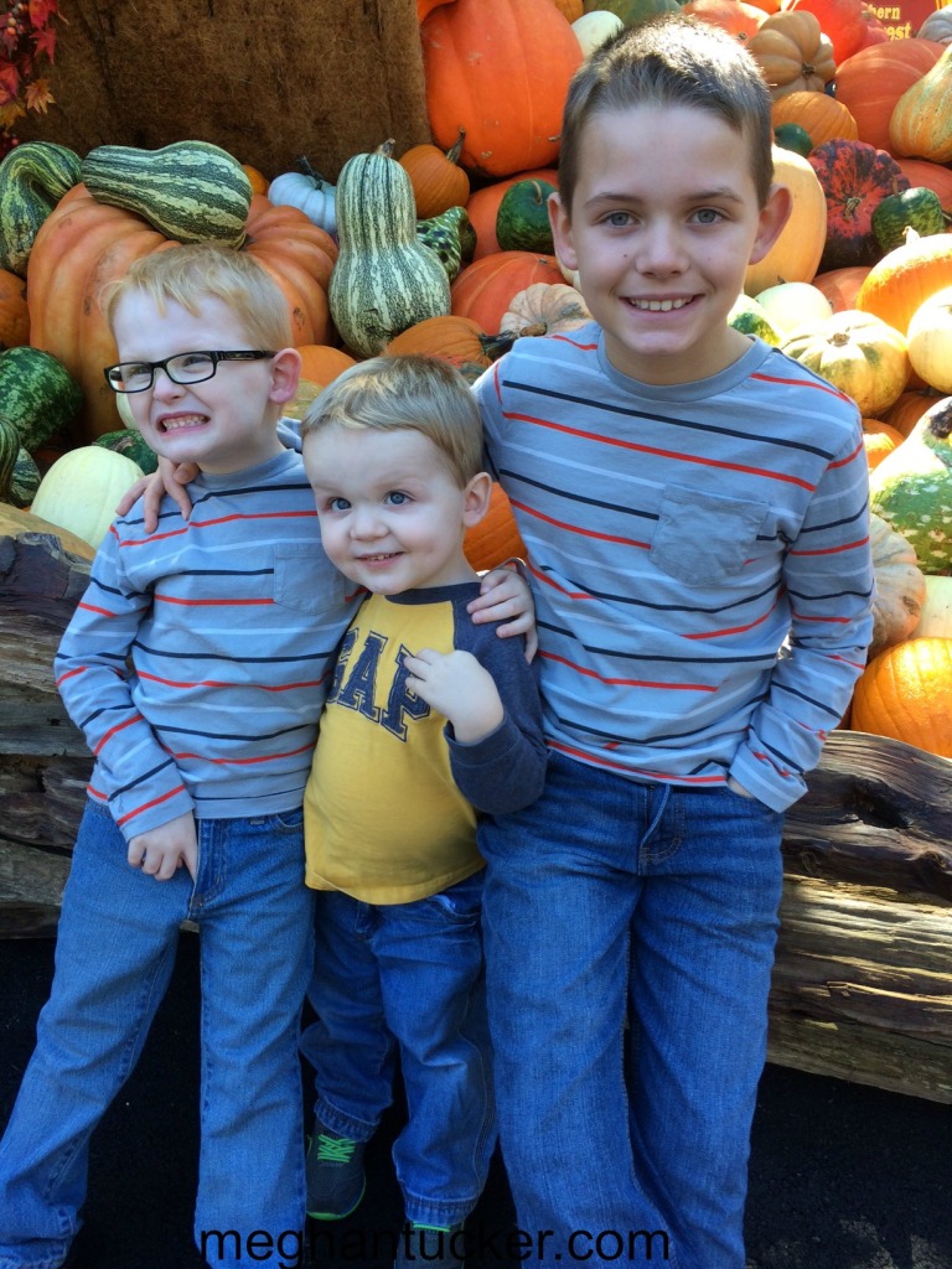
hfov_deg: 48.2
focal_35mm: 29
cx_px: 476
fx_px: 1063
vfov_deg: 61.7
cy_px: 634
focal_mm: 4.15
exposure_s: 1/120
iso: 40
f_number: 2.2
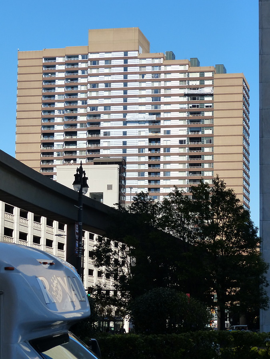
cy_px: 180
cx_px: 135
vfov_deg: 18.9
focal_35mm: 104
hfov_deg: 14.2
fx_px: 1082
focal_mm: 18.7
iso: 160
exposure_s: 1/1300
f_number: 4
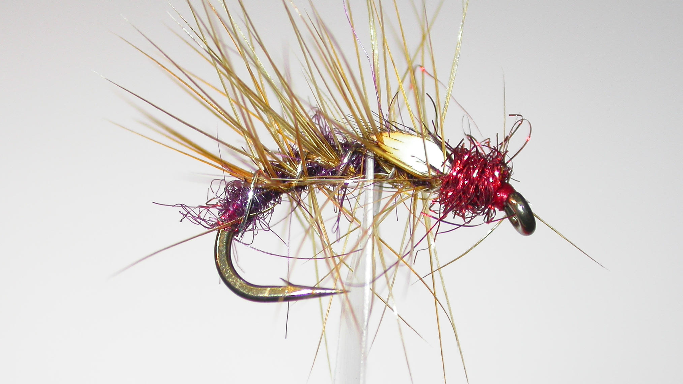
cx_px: 332
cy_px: 180
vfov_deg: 7.6
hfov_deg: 13.5
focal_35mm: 159
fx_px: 2879
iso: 100
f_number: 4.6
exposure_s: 1/125
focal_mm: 26.9
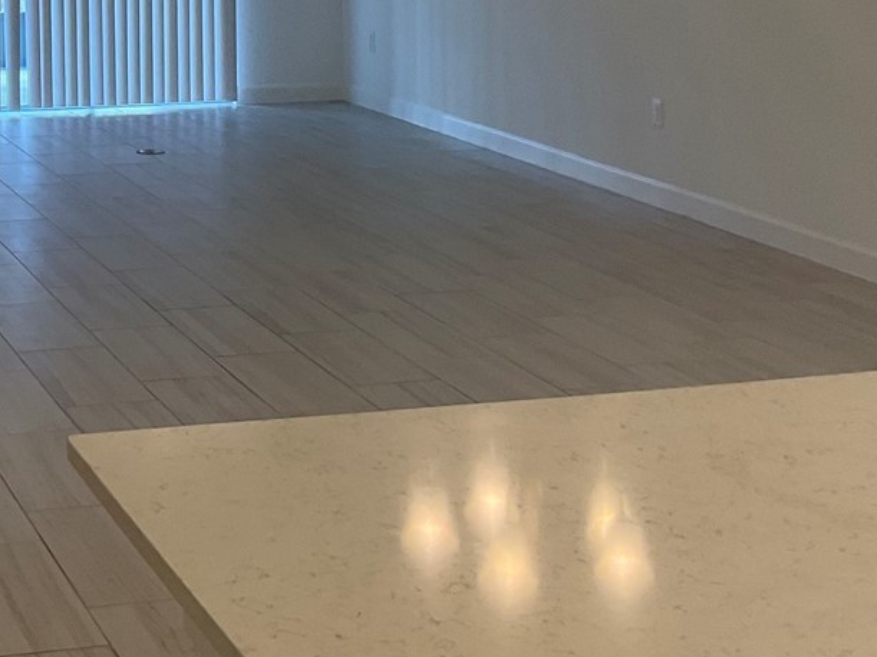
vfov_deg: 18.3
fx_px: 1925
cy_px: -161
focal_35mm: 76
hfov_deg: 24.5
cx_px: -1
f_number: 1.8
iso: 40
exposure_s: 1/60
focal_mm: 3
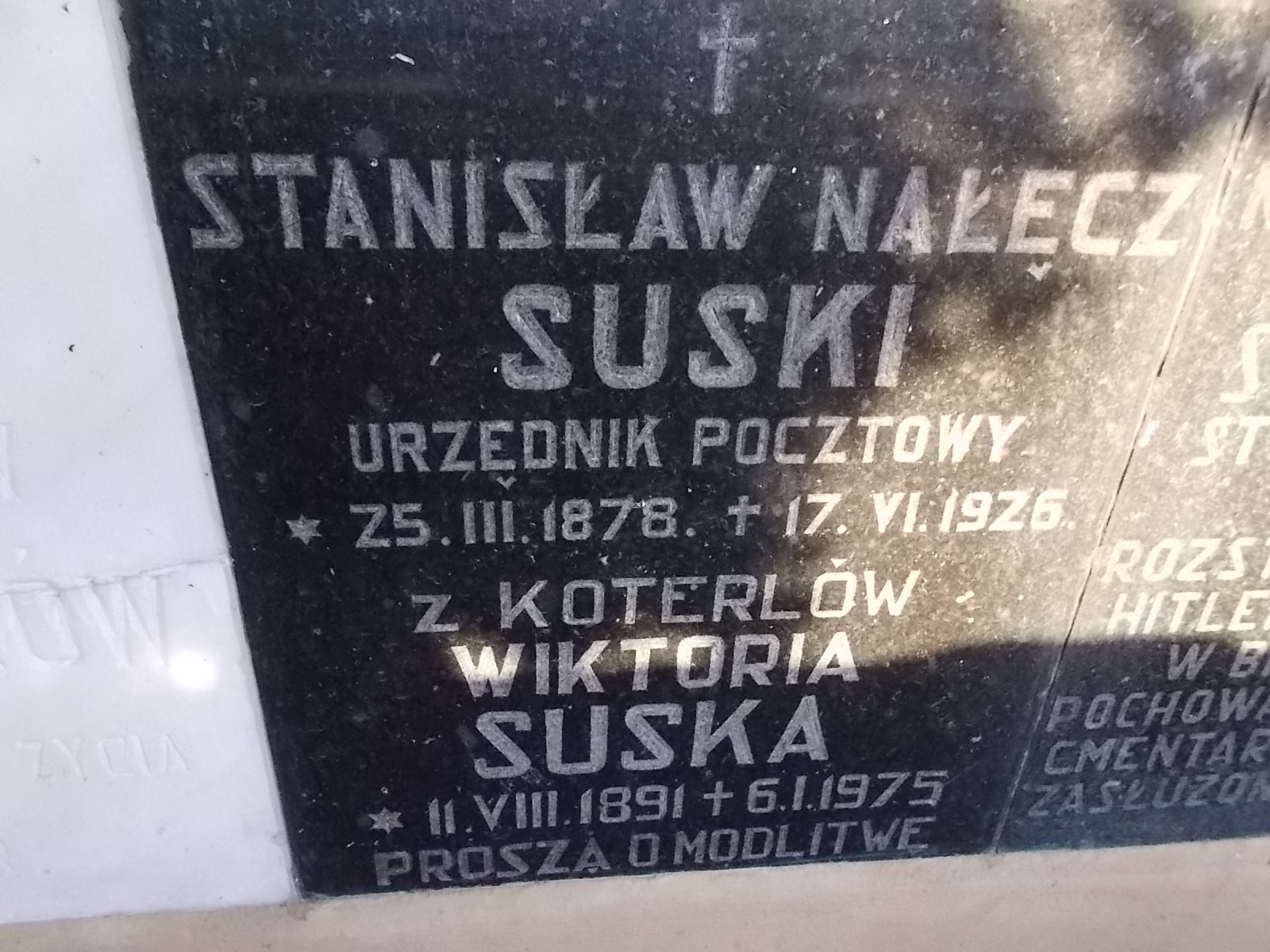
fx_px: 954
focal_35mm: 26
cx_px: 635
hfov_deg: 67.3
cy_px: 476
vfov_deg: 53.1
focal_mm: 4.6
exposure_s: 1/250
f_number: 3.2
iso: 400
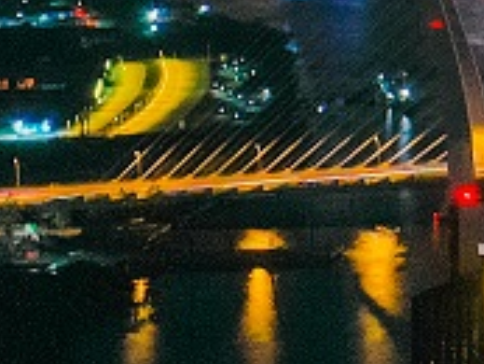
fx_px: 2616
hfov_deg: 8.6
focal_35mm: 187
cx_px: 1508
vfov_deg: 7.9
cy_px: -62
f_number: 5.6
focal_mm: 10.26
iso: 200
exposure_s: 2
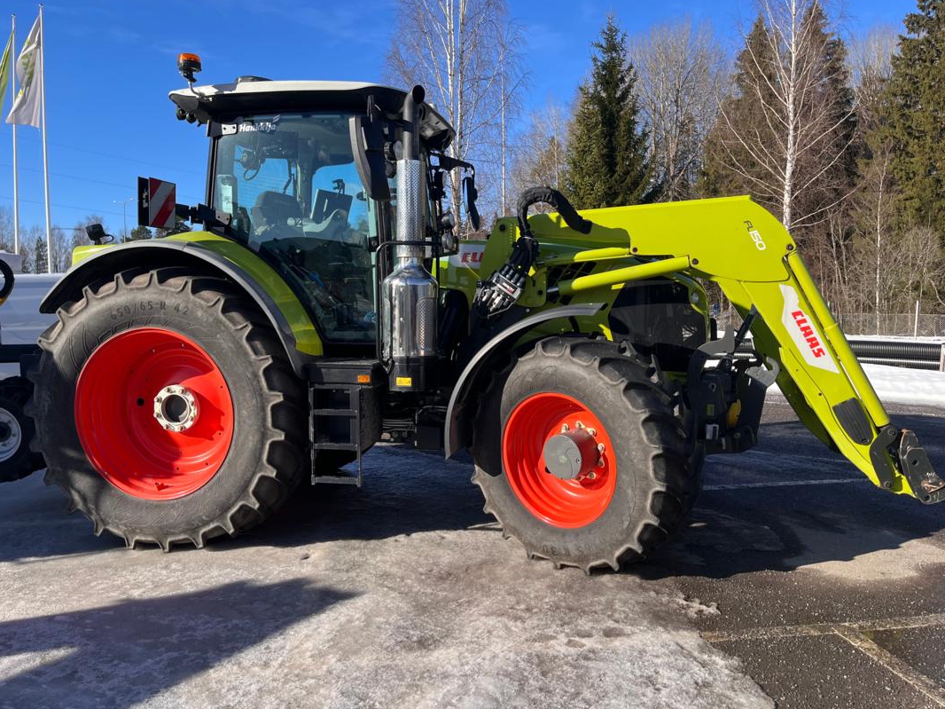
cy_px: 343
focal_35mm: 27
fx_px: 737
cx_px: 466
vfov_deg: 51.3
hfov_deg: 65.3
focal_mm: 5.1
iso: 50
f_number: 1.6
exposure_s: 1/1890
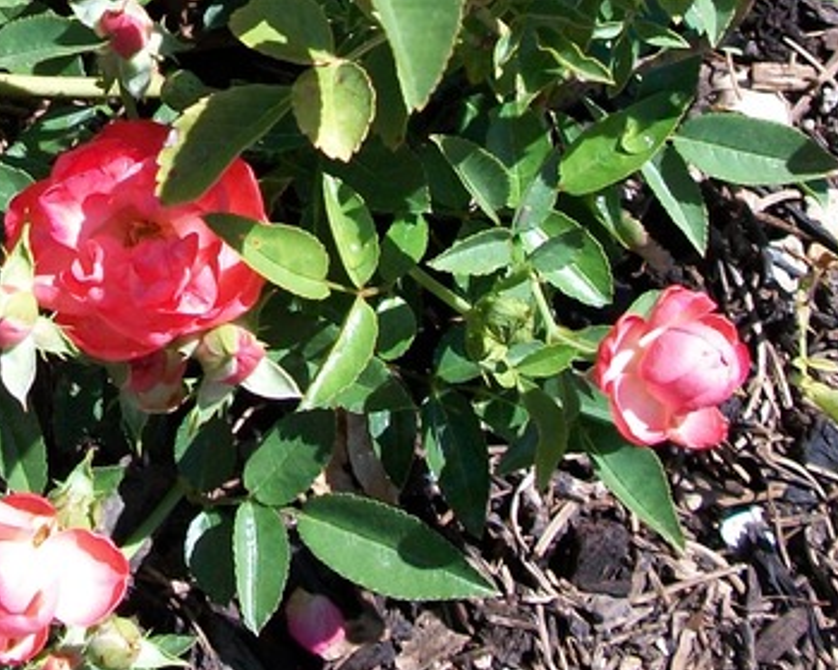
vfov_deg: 18.4
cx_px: -10
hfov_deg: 22.9
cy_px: -86
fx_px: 1984
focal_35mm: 80
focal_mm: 5.7
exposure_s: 1/800
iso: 80
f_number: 2.9
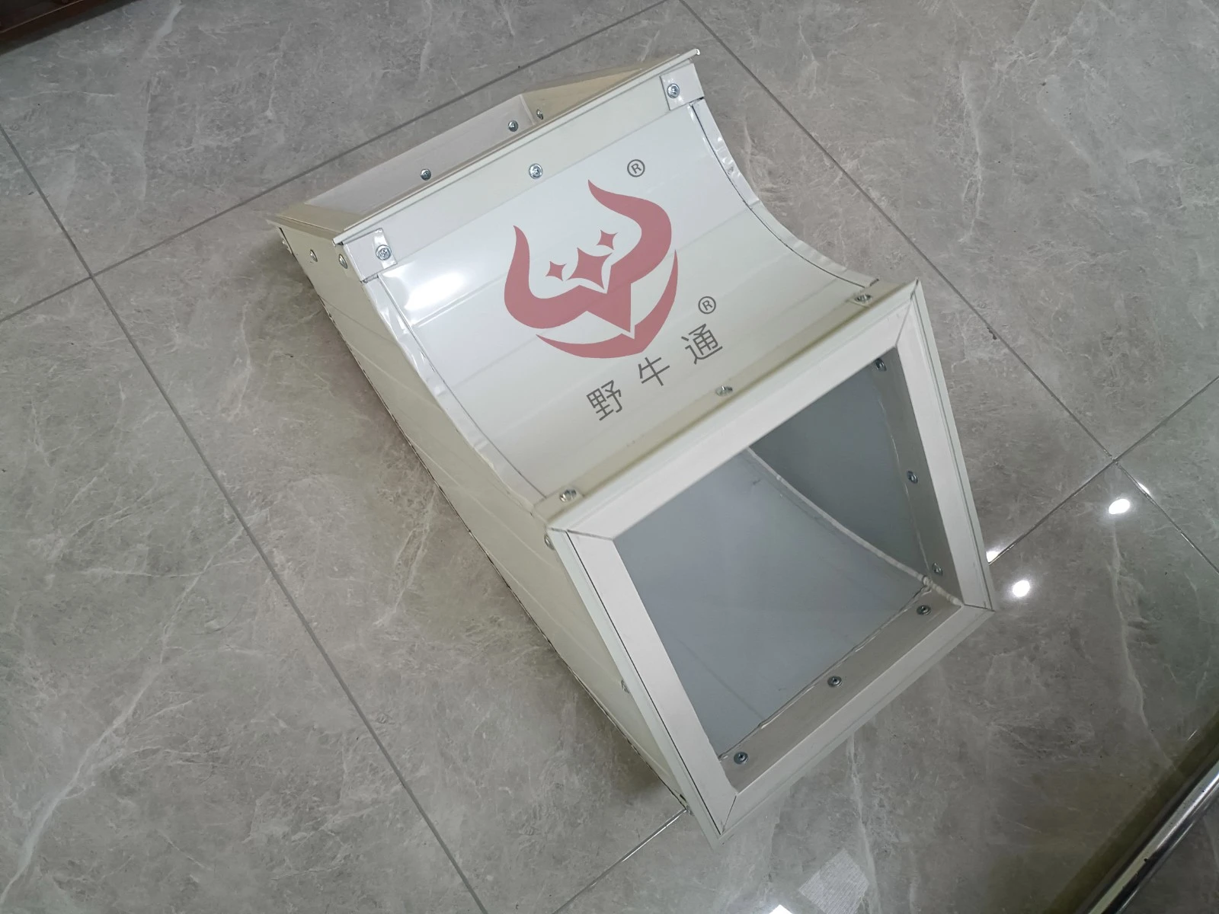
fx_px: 916
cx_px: 610
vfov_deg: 53.1
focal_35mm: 26
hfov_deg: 67.3
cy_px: 457
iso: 888
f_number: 1.8
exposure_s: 1/50
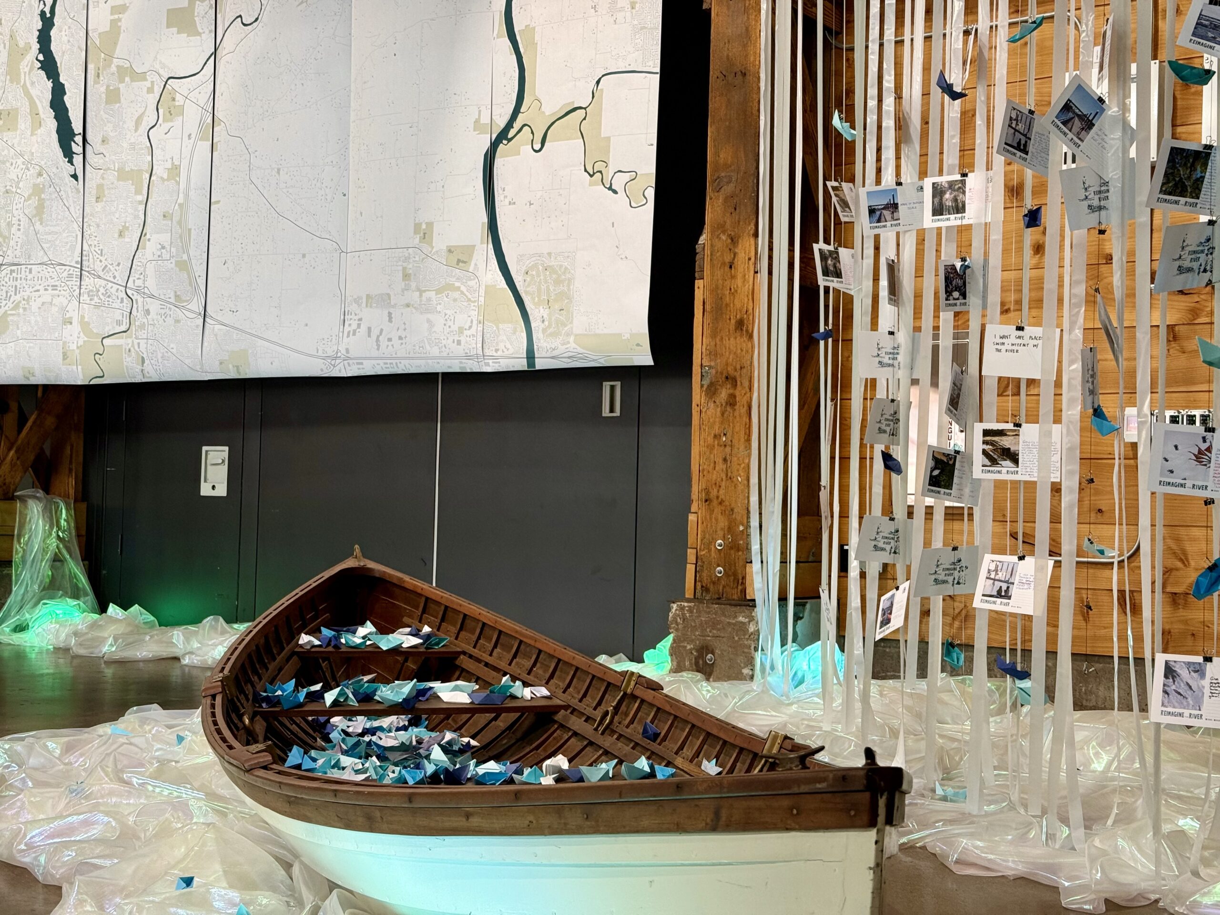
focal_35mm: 48
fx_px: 1692
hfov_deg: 39.7
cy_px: 458
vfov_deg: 30.3
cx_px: 610
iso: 160
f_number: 1.78
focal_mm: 6.76
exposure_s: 1/59
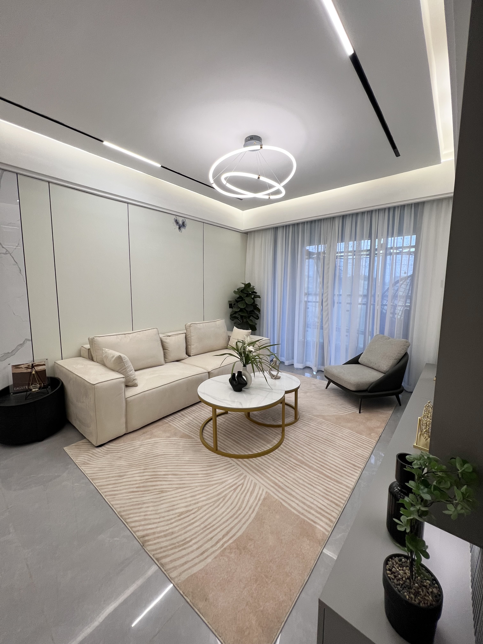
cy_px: 322
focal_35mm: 13
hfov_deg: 89.9
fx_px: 242
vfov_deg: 106.2
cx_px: 242
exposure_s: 1/100
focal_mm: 1.57
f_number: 1.8
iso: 64
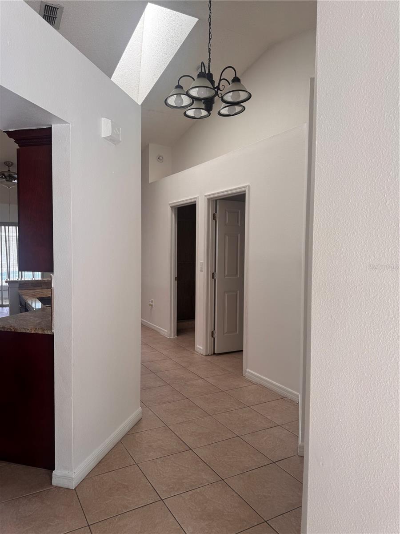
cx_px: 200
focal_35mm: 24
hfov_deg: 56.8
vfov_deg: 71.6
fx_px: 370
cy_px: 267
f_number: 1.78
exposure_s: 1/121
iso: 64
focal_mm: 6.76
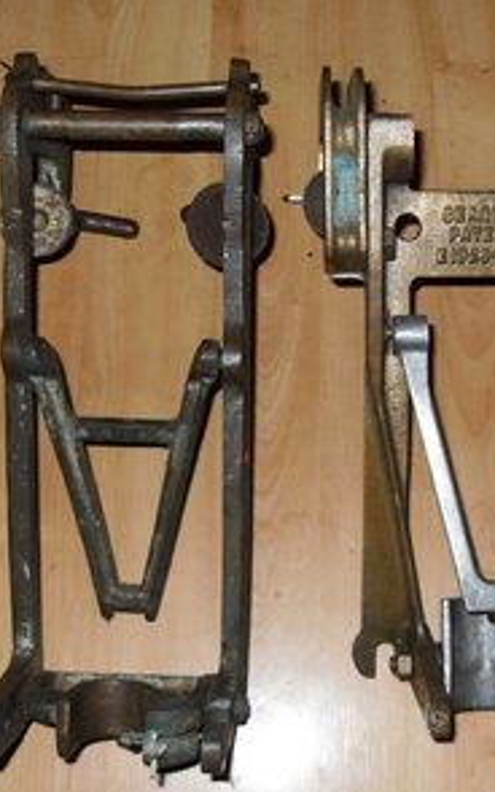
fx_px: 1057
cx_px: 299
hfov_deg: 26.3
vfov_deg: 41.0
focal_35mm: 49
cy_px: 396
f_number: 2.8
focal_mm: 6.3
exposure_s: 1/45
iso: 100
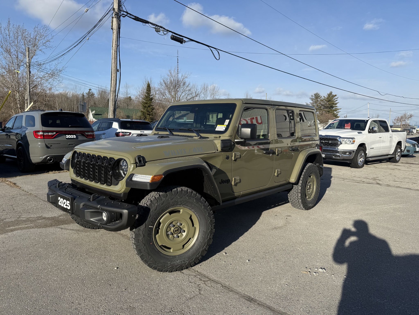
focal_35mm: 24
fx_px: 291
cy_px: 158
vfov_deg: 56.8
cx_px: 210
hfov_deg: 71.6
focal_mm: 6.76
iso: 80
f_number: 1.78
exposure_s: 1/4405
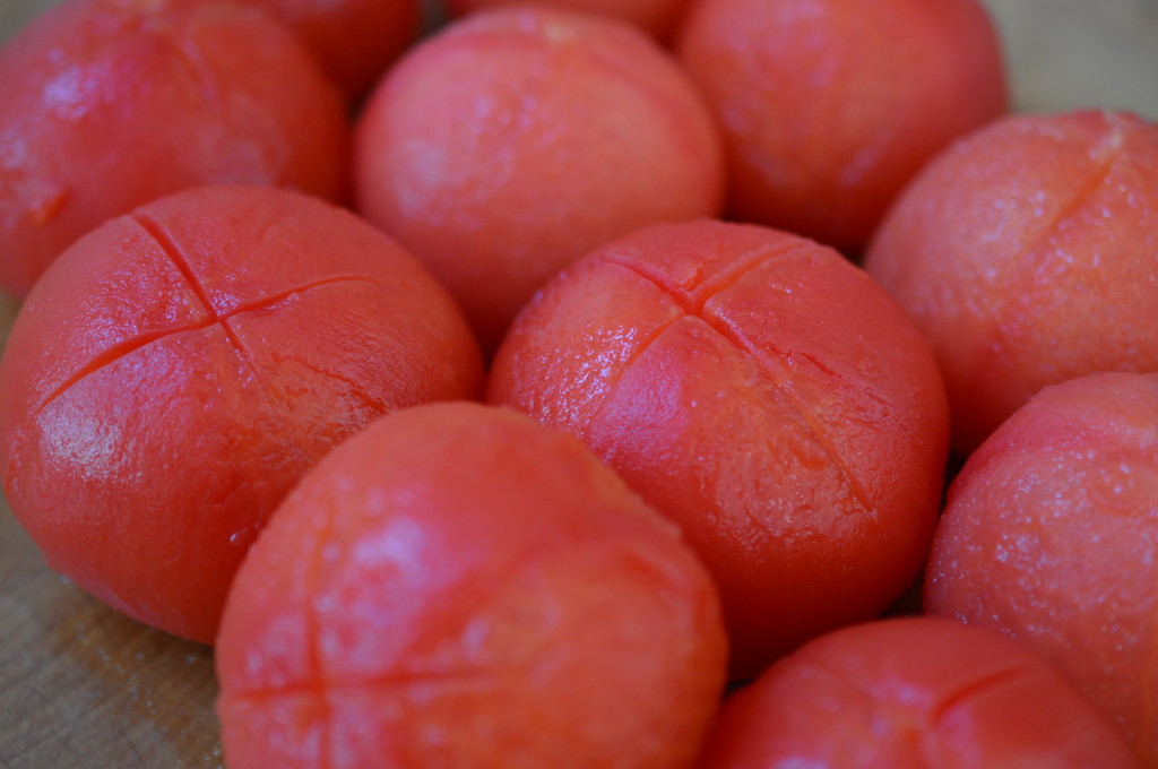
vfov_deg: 22.6
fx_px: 1928
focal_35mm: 60
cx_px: 579
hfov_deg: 33.4
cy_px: 384
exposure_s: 1/60
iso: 560
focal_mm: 40
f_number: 3
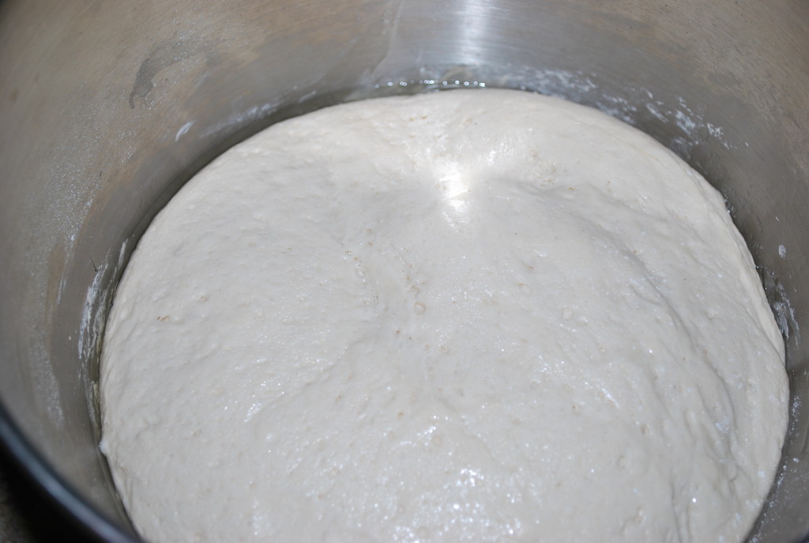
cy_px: 272
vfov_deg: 25.2
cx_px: 404
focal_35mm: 54
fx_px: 1216
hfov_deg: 36.8
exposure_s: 1/60
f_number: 5.3
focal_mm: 36
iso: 200
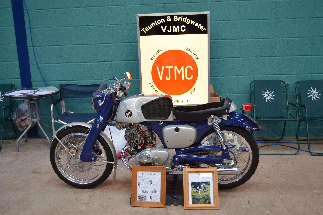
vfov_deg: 36.9
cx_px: 162
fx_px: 323
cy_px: 108
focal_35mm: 36
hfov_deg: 53.1
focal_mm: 24
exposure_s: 1/60
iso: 800
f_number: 4
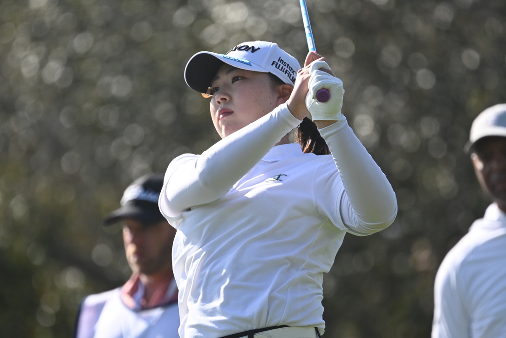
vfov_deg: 2.3
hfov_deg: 3.4
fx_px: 8433
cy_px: 169
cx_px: 253
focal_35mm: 600
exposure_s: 1/3200
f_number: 5.6
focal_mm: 400
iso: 900
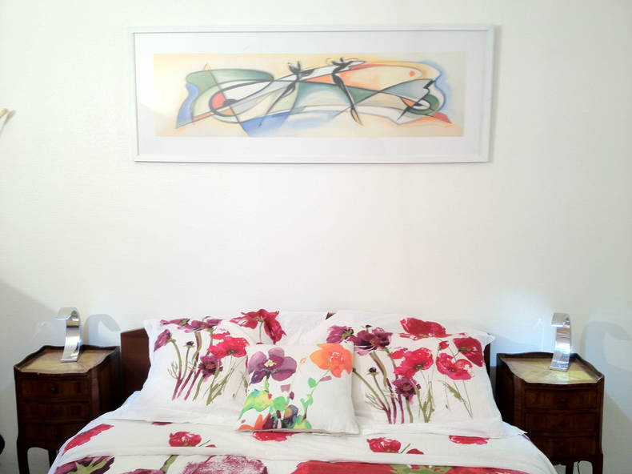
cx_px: 316
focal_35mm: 35
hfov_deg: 52.6
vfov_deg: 40.7
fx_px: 639
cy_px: 237
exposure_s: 1/24
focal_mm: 4.28
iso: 64
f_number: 2.4
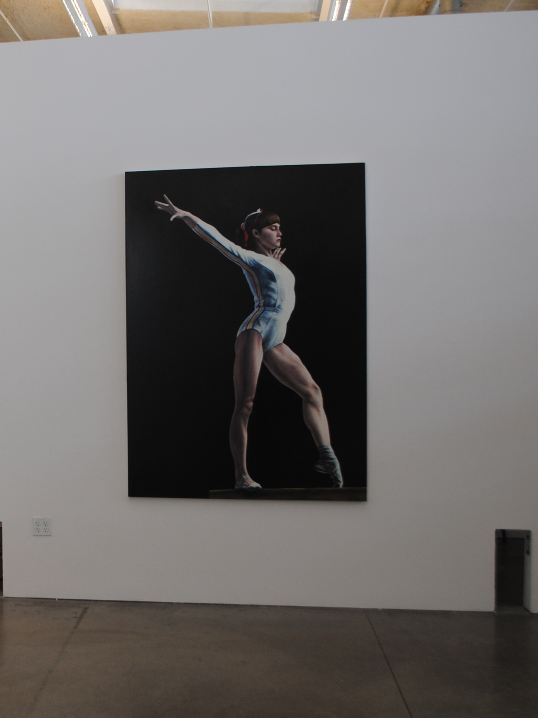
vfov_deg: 39.7
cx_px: 29
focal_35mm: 48
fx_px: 995
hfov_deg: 28.8
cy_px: 363
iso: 200
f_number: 4
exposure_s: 1/60
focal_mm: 22
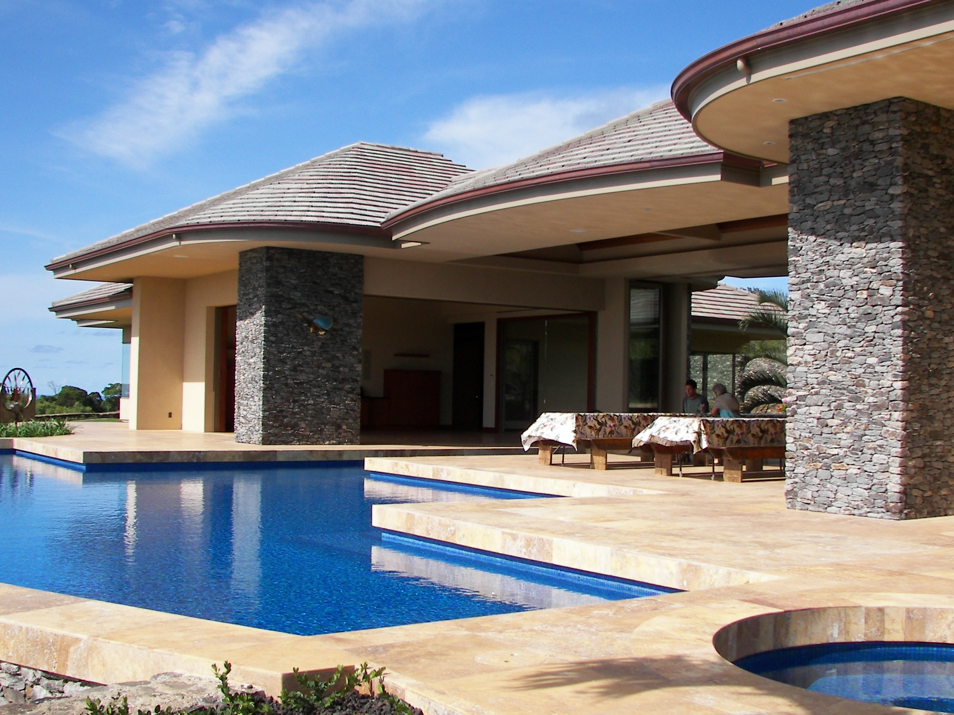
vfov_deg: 34.3
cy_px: 353
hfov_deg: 44.8
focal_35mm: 42
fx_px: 1157
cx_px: 518
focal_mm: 6
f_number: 2.8
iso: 50
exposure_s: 1/800
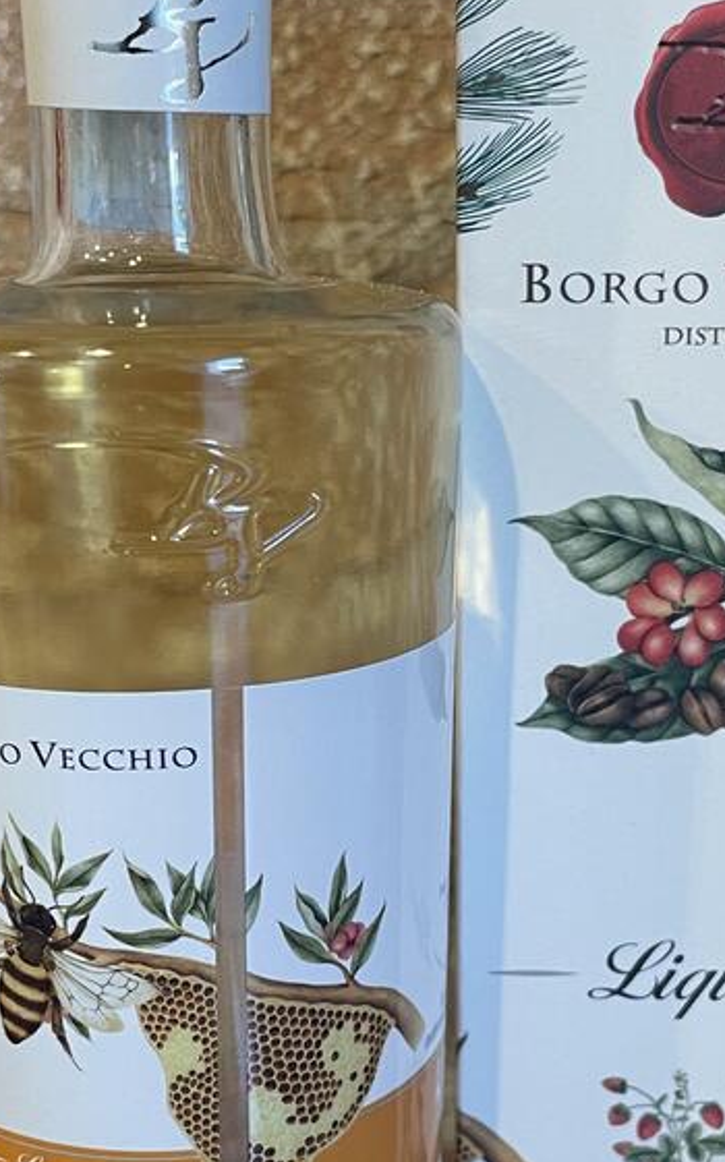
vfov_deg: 34.6
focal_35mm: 59
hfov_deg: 21.9
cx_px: 474
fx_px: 1868
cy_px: 590
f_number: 1.6
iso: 64
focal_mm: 4.2
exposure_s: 1/50
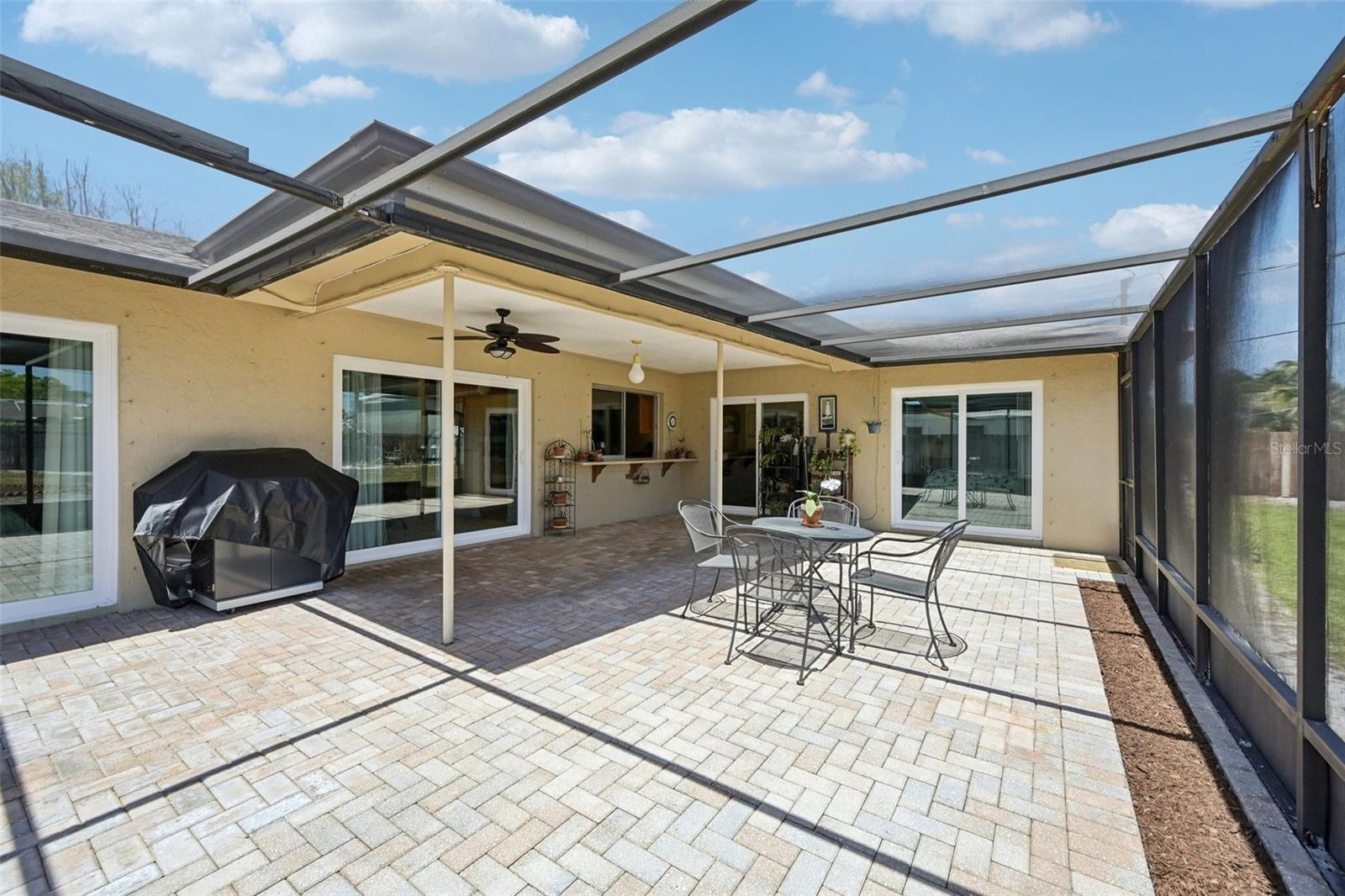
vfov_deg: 81.2
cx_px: 672
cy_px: 448
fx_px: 523
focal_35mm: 14
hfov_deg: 104.3
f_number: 8
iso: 400
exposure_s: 1/500
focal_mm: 14
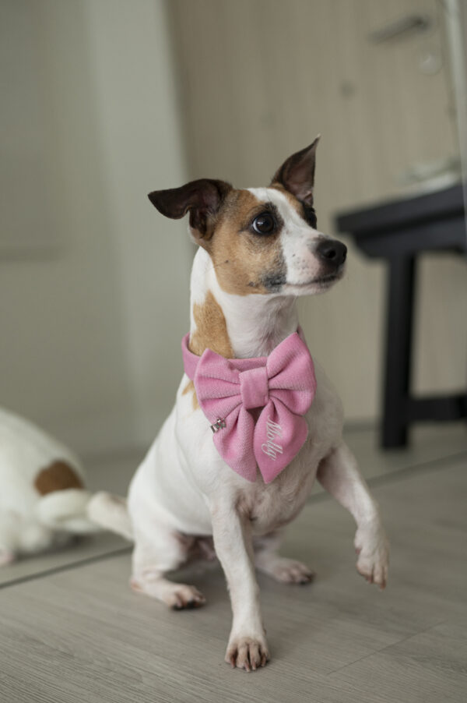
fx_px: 974
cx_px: 234
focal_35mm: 50
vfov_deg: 39.6
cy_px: 352
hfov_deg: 27.0
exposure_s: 1/250
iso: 320
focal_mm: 50
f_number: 2.5
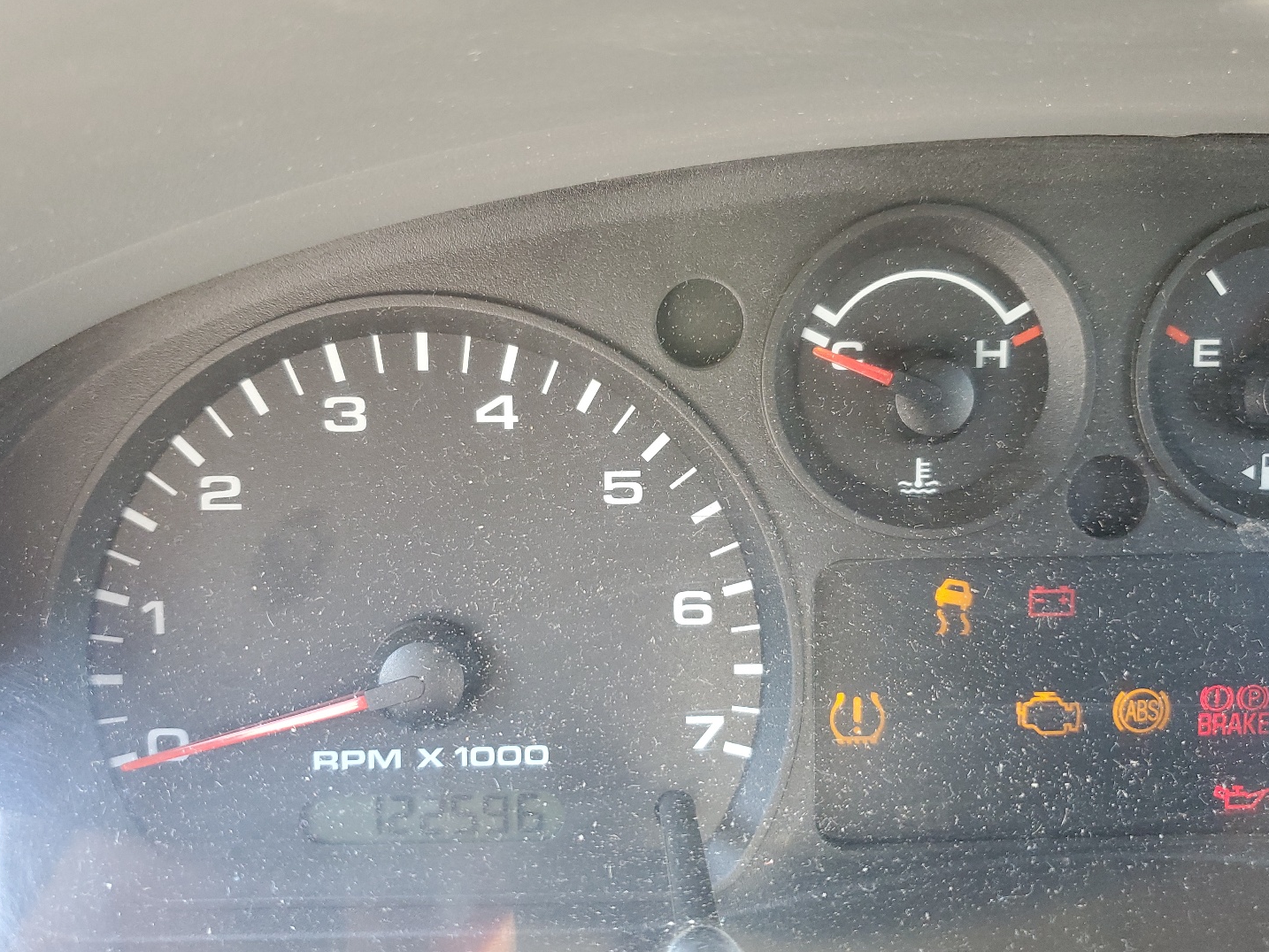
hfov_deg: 61.7
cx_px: 628
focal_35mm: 29
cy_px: 492
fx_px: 1063
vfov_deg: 48.2
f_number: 1.5
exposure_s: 1/60.2
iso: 149
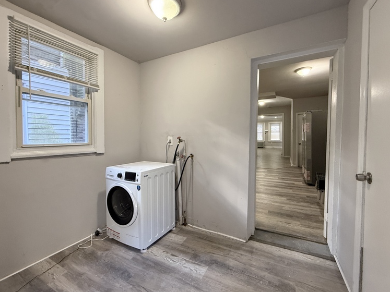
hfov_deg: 98.2
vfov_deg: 81.7
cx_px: 199
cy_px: 141
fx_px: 169
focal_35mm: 15
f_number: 2.2
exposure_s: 1/60
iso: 320
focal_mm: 2.22
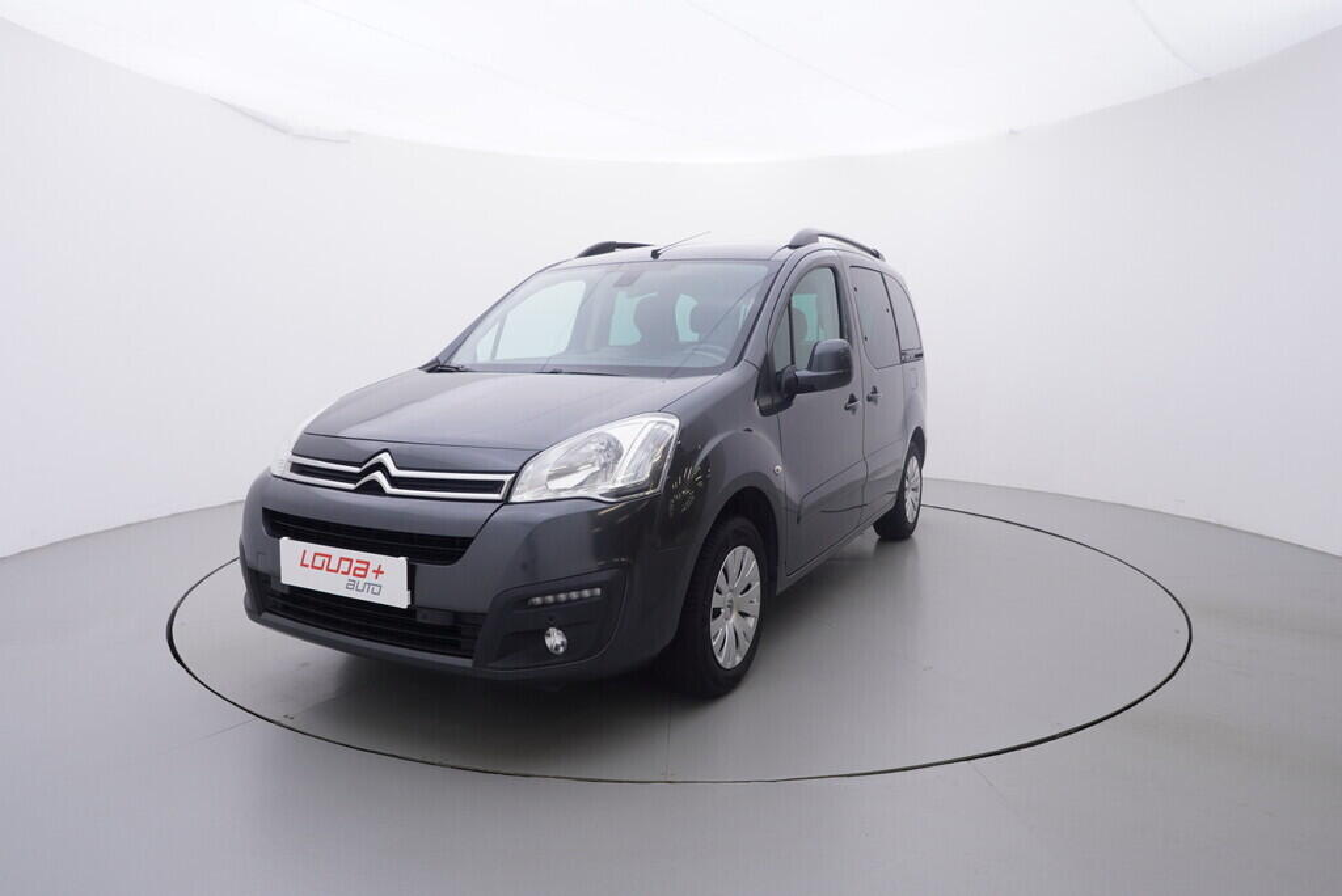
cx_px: 671
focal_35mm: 22
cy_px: 448
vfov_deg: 56.2
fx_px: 839
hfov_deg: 77.3
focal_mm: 15
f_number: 5
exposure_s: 1/80
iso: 200
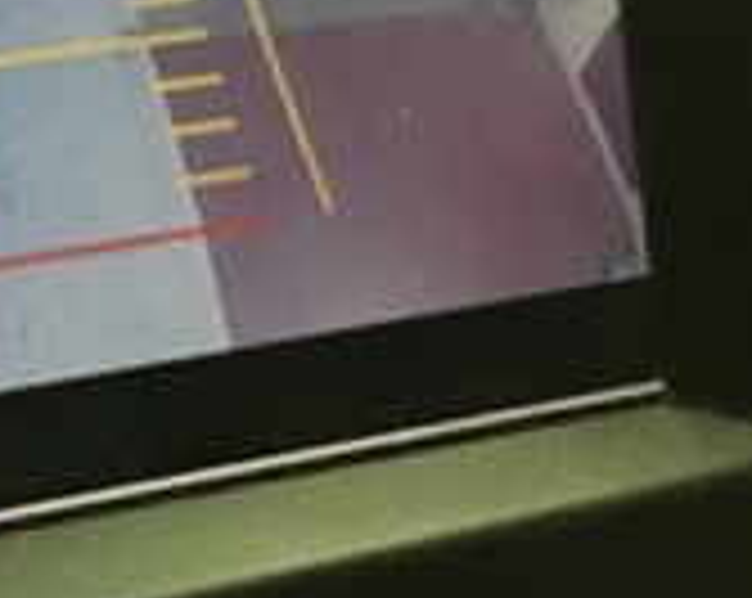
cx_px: -333
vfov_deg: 11.3
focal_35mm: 136
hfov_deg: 13.5
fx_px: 3022
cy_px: 126
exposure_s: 1/15
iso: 320
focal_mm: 4.15
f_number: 2.2
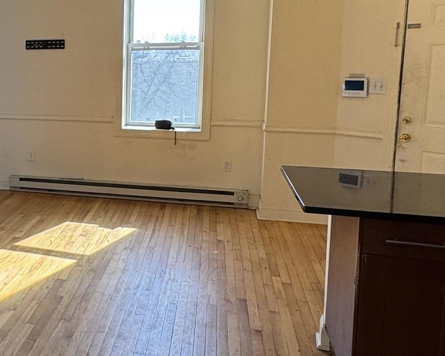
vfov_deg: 33.2
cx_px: -59
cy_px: 127
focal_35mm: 45
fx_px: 593
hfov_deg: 34.7
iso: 40
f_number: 2.2
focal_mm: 2.22
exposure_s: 1/122
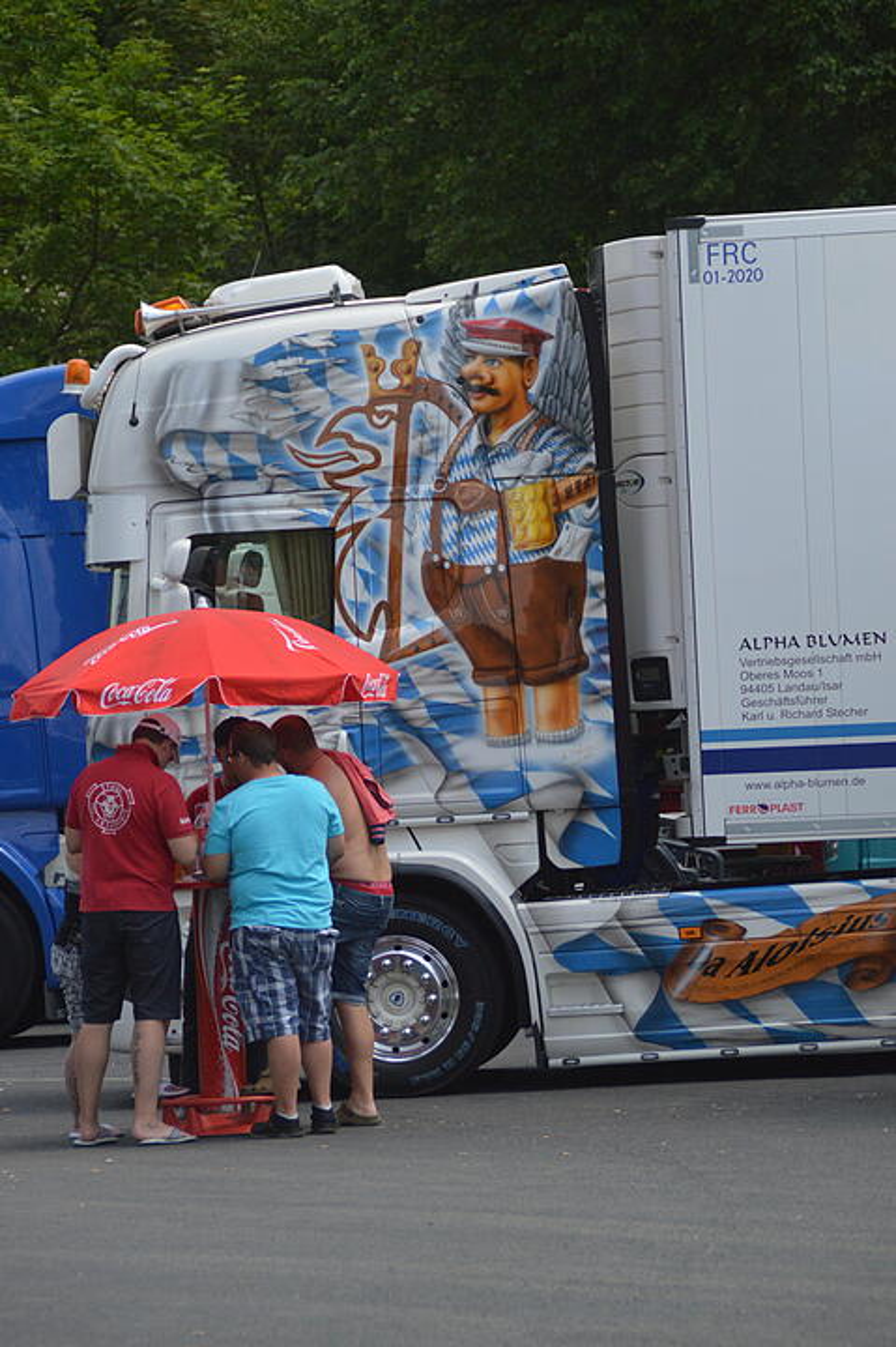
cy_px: 674
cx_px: 448
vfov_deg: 9.2
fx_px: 8411
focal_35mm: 225
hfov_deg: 6.1
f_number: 6.3
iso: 800
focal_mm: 150
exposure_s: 1/2000
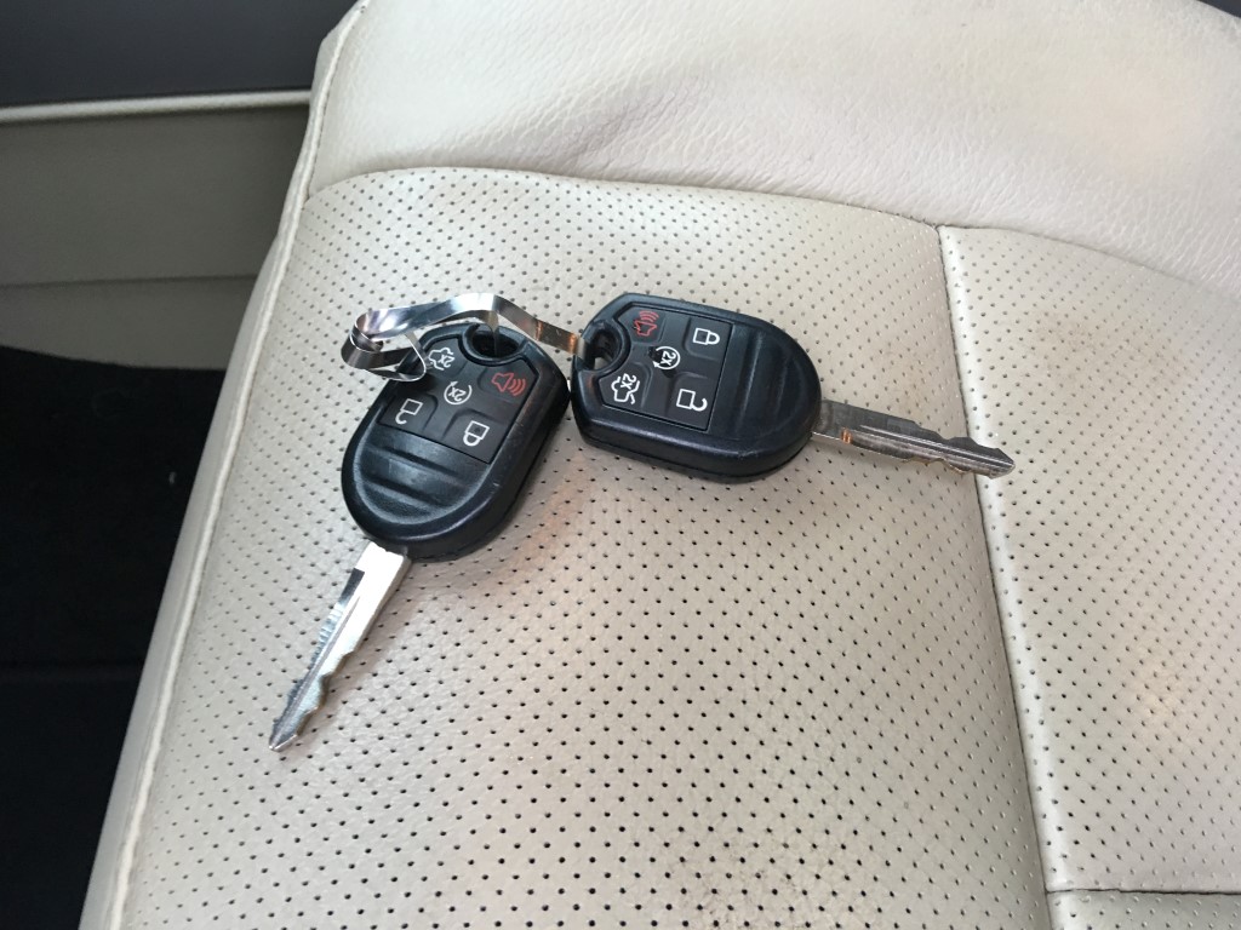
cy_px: 465
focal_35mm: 29
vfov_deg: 48.2
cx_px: 620
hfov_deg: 61.7
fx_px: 1040
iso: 100
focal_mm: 4.15
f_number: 2.2
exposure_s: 1/30
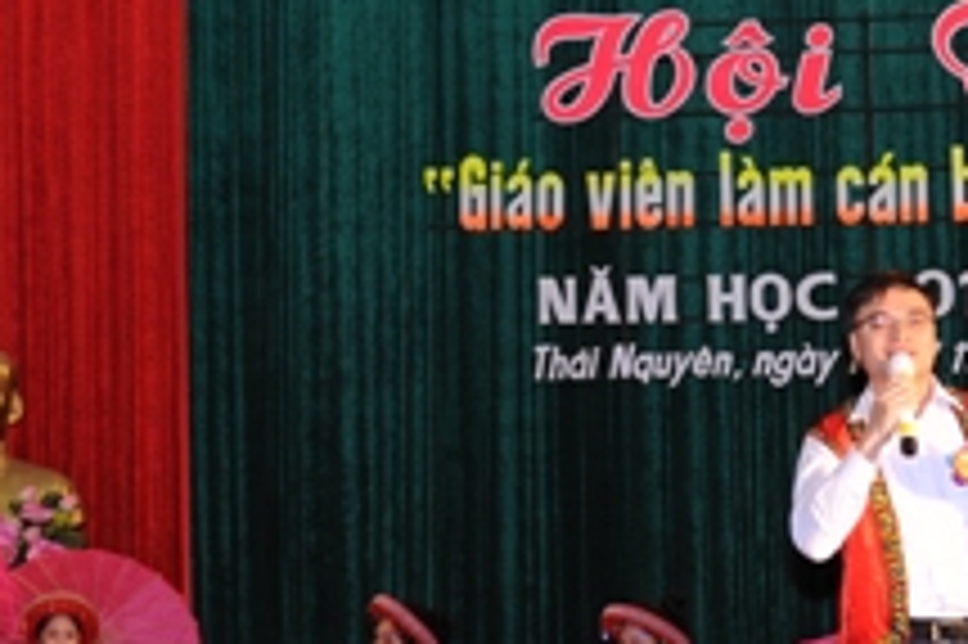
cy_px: 324
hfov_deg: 15.2
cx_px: 128
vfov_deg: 10.2
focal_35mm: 134
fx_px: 3600
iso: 500
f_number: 5.6
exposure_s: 1/60
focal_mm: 48
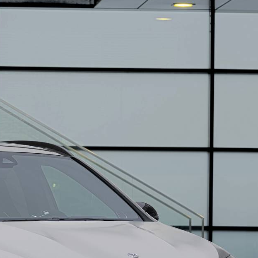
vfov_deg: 5.3
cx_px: -2
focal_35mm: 333
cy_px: 231
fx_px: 2808
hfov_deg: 5.2
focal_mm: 122
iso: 200
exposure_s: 1/1.25
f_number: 11
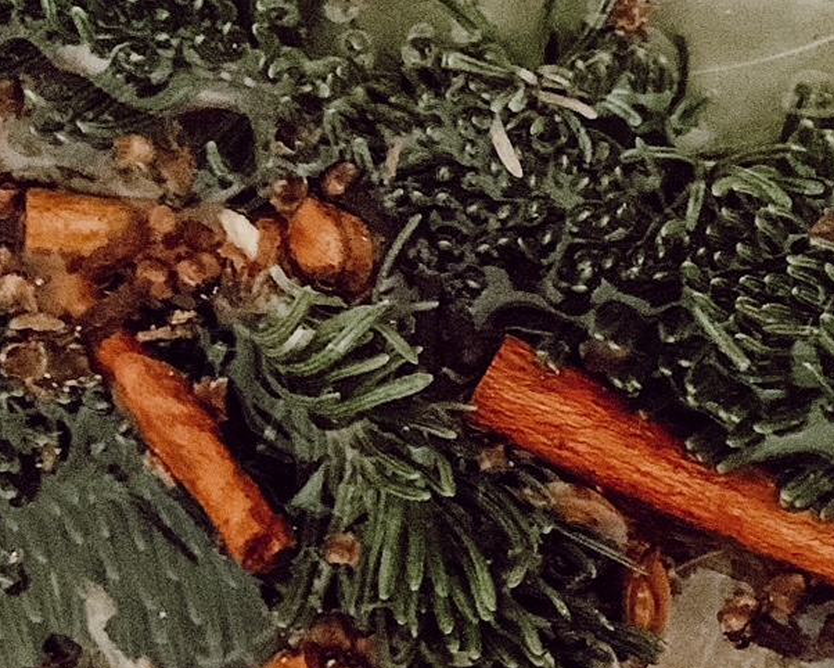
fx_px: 2099
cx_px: 490
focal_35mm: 85
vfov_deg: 18.0
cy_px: 464
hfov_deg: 22.4
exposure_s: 1/15
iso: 1000
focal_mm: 4.25
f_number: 1.8
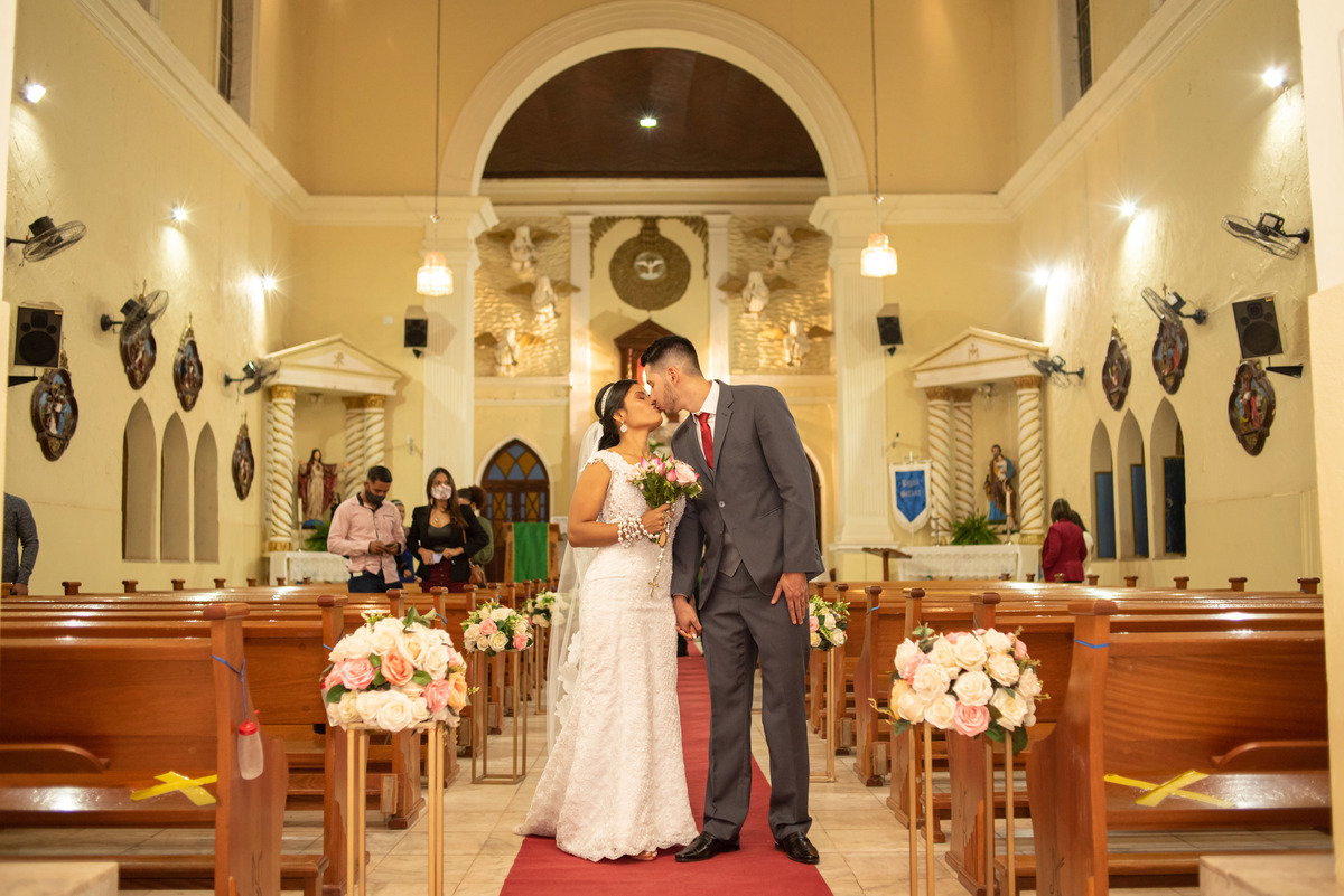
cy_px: 448
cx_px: 672
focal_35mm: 35
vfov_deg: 37.9
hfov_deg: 54.4
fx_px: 1307
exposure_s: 1/160
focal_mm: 35
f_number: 3.2
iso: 1250
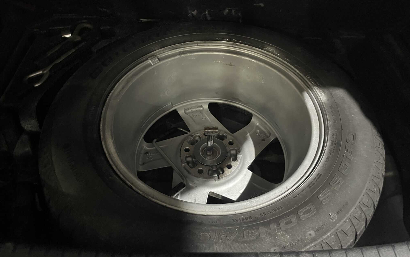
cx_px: 207
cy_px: 125
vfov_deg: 44.5
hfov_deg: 66.5
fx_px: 313
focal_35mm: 28
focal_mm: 4.2
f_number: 1.6
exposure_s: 1/25
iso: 800
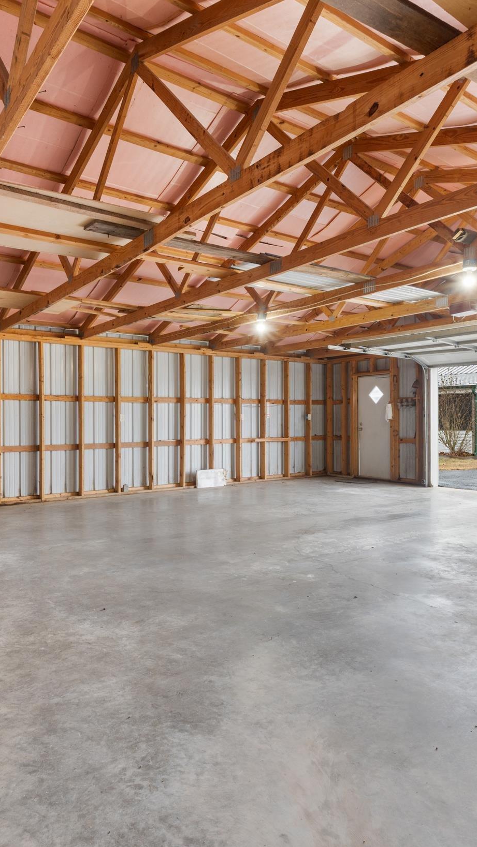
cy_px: 423
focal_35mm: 24
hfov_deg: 47.7
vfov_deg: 76.3
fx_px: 540
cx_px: 240
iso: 200
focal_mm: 10
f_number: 9
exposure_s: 1
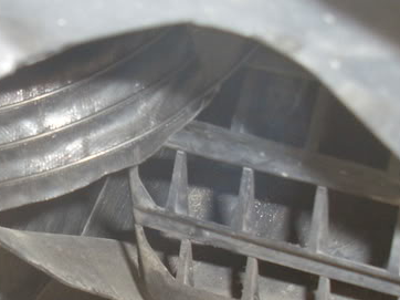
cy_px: 208
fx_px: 970
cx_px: 19
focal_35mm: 84
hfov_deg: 22.6
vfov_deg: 17.5
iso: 100
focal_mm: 6.3
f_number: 3
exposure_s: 1/45
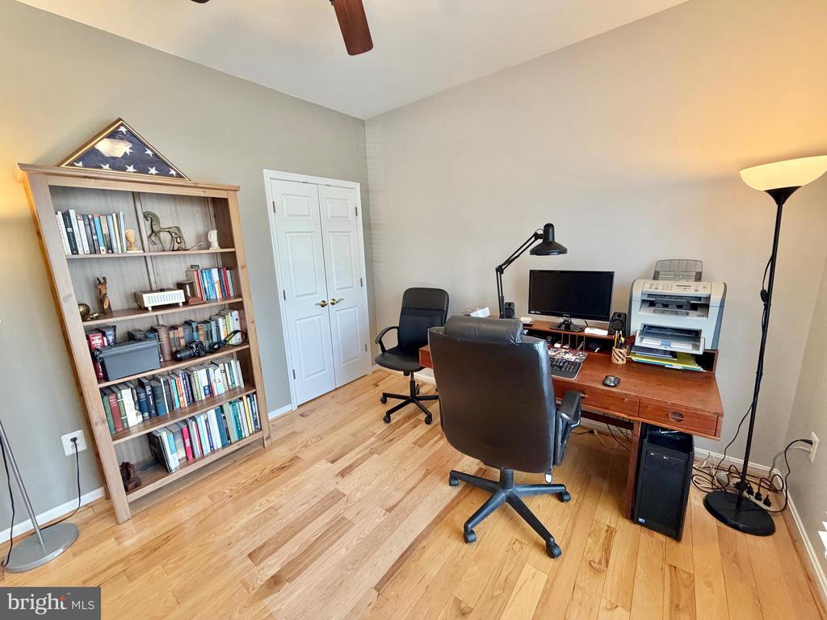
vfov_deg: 85.7
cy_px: 310
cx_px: 414
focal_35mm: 14
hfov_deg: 102.1
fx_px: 334
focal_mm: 2.22
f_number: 2.2
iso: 250
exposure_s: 1/120
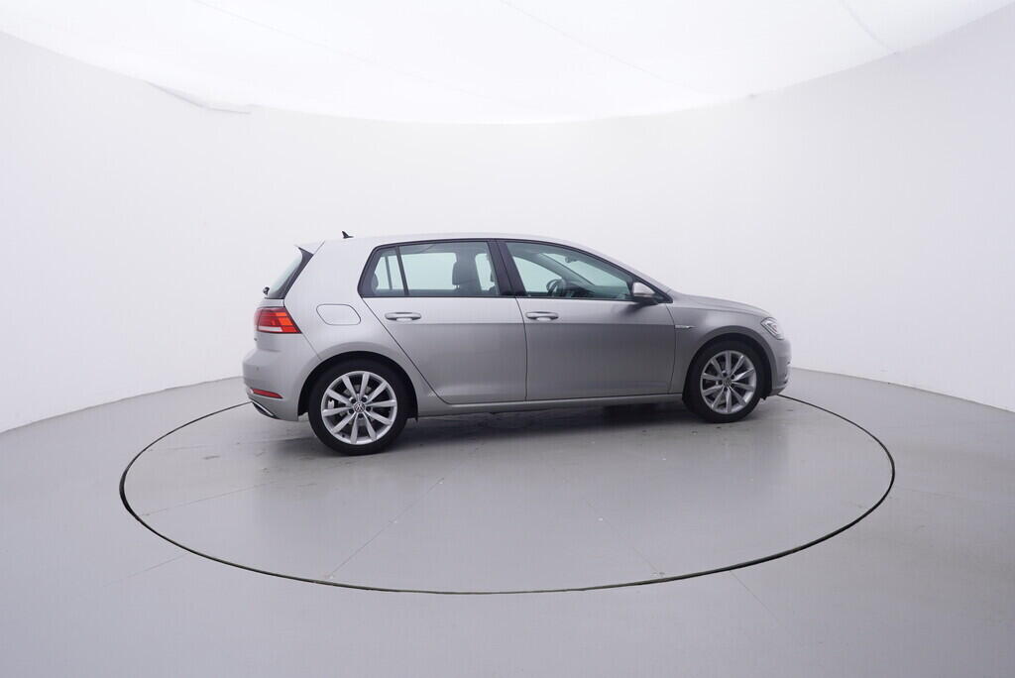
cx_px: 508
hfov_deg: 77.3
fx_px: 635
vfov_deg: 56.2
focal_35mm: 22
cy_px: 339
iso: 200
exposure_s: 1/80
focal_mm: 15
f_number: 5
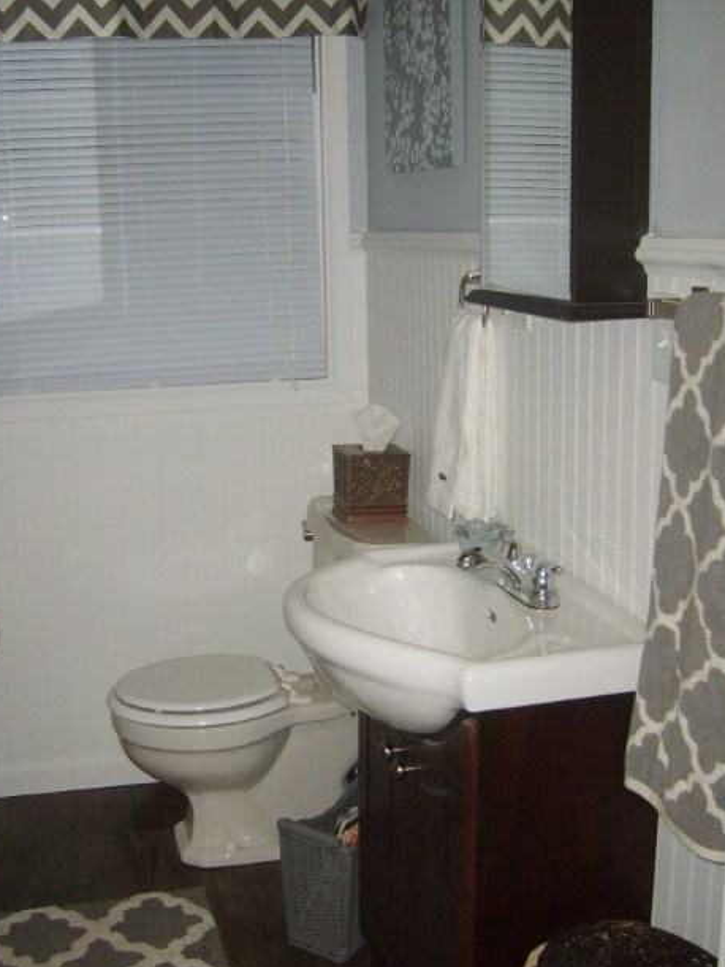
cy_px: 492
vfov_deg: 43.0
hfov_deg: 32.7
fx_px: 1229
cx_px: 282
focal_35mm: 44
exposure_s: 1/45
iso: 100
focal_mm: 5.8
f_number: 2.8
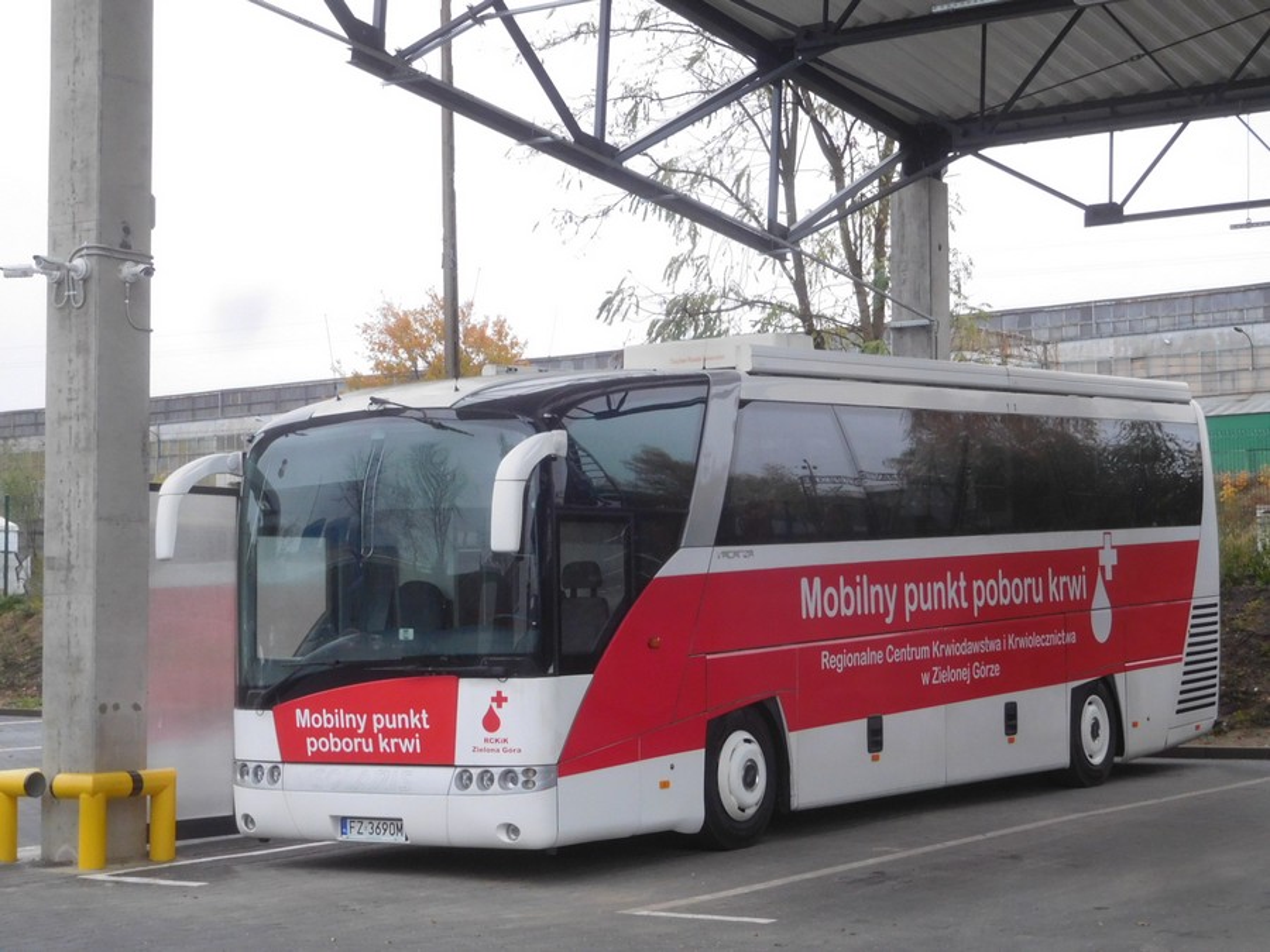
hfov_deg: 31.2
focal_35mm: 62
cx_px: 635
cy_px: 476
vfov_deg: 23.7
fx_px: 2275
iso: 280
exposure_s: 1/250
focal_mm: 11.1
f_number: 4.4
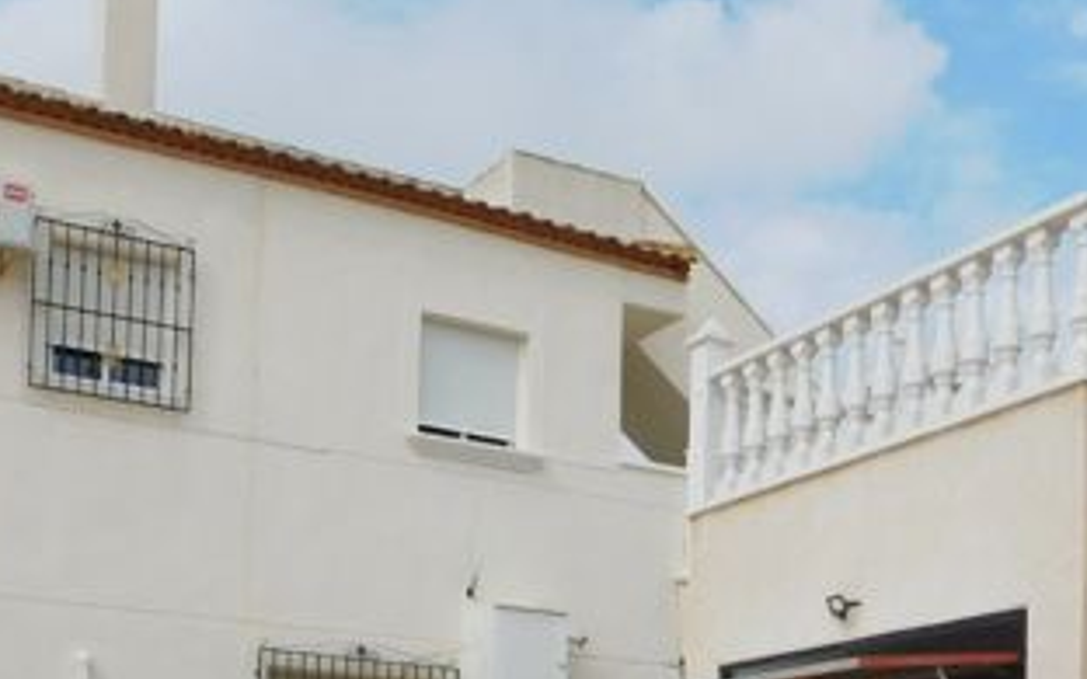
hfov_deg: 36.9
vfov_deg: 21.3
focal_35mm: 55
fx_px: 1629
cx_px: 517
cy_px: 888
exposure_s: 1/640
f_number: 6
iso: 125
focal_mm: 4
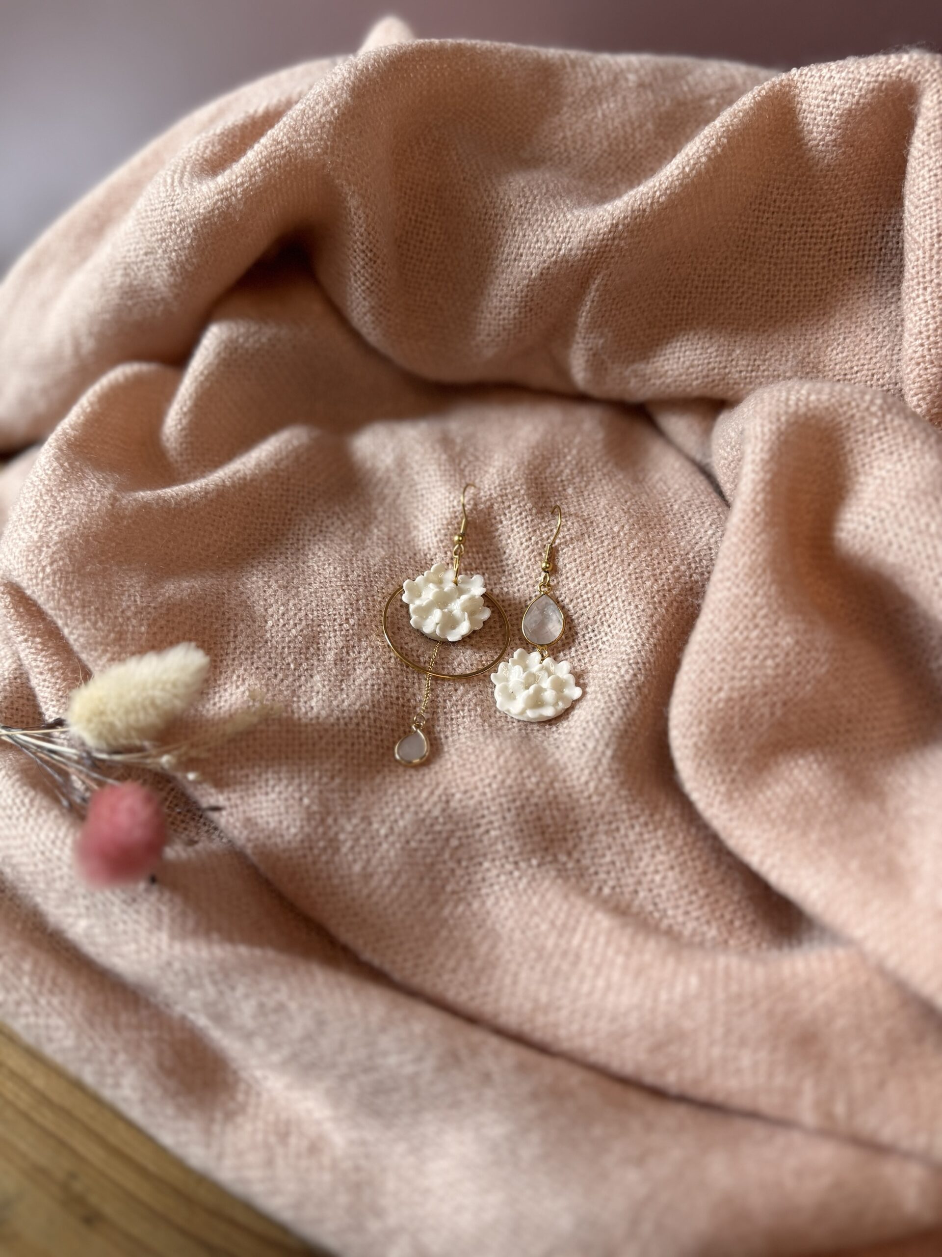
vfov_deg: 71.6
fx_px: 871
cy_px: 628
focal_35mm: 24
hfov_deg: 56.8
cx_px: 471
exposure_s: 1/121
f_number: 1.78
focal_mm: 6.76
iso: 100
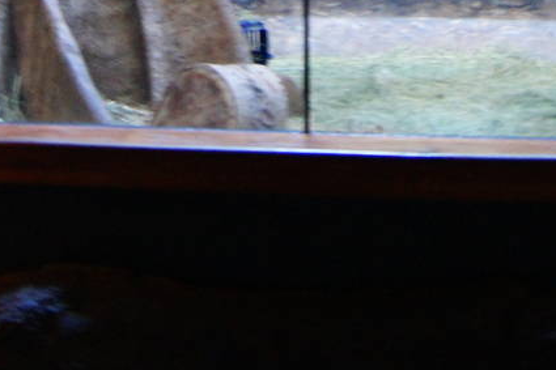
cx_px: 362
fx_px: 1744
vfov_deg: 11.3
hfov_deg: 18.1
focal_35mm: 113
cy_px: -291
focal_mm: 20
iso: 1600
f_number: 3.5
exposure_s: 1/8
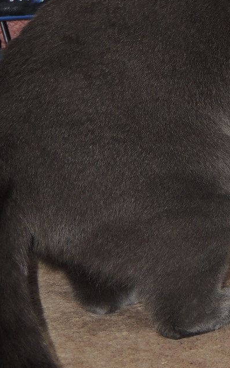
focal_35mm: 183
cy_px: 87
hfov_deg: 7.1
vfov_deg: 11.4
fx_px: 1835
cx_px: 270
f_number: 4
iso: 200
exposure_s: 1/60
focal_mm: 15.1
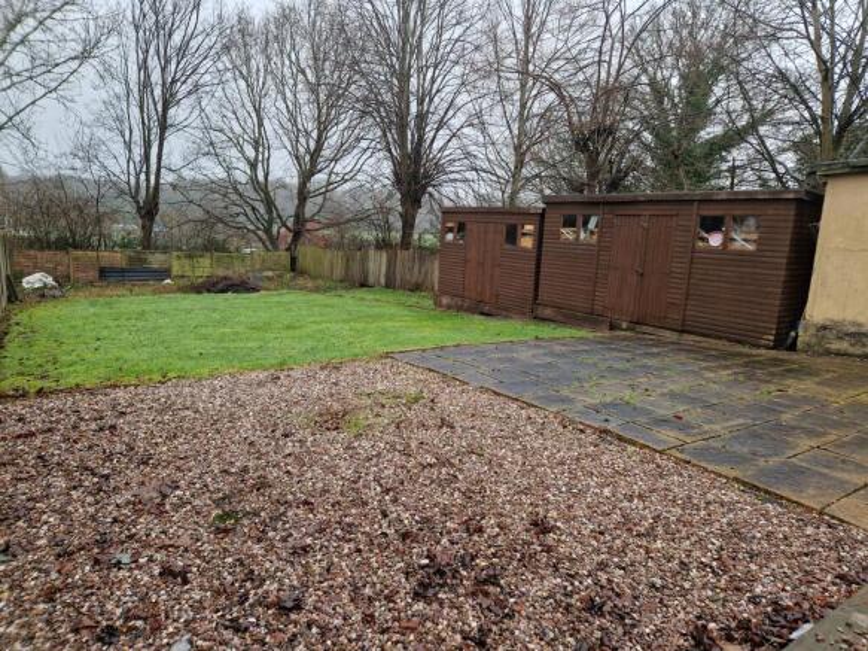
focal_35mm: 23
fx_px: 577
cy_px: 326
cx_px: 434
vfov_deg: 58.9
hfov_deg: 73.9
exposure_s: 1/180
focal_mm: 5.4
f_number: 1.8
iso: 50
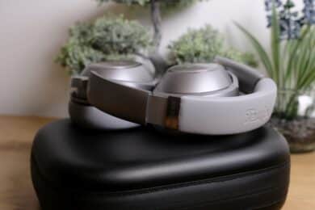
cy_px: 105
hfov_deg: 38.9
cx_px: 158
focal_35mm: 51
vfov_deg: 26.5
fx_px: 446
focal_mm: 34.2
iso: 320
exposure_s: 1/52
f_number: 5.6
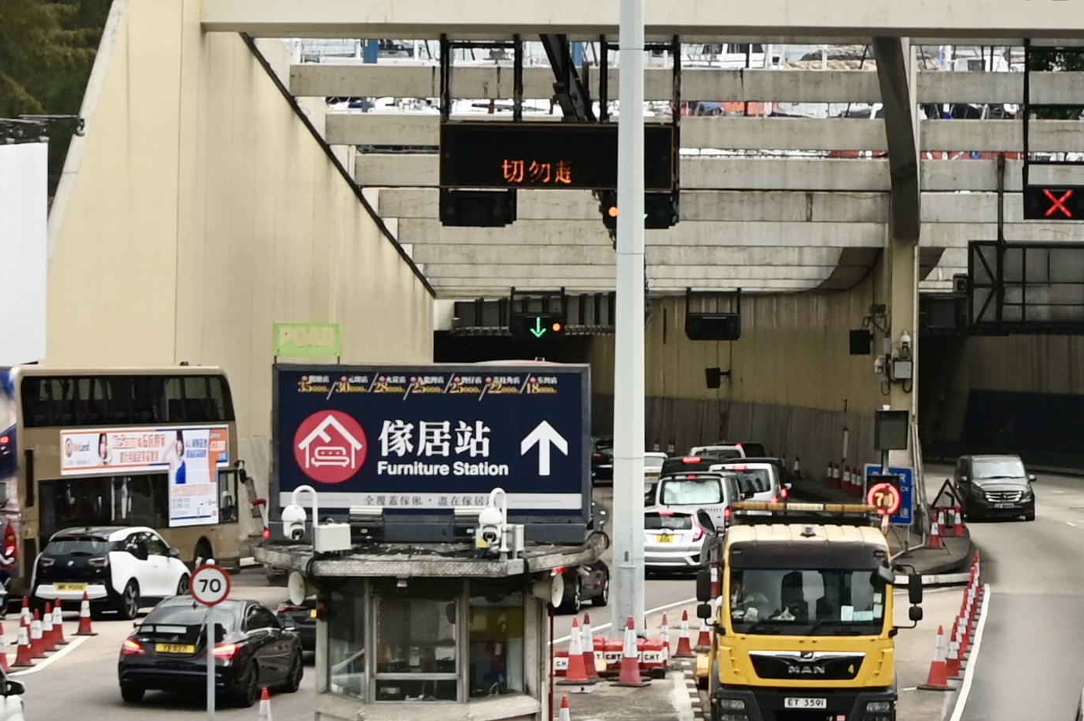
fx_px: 2467
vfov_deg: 16.6
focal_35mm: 82
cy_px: 332
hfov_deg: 24.2
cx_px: 921
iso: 400
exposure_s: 1/800
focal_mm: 45
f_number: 5.6
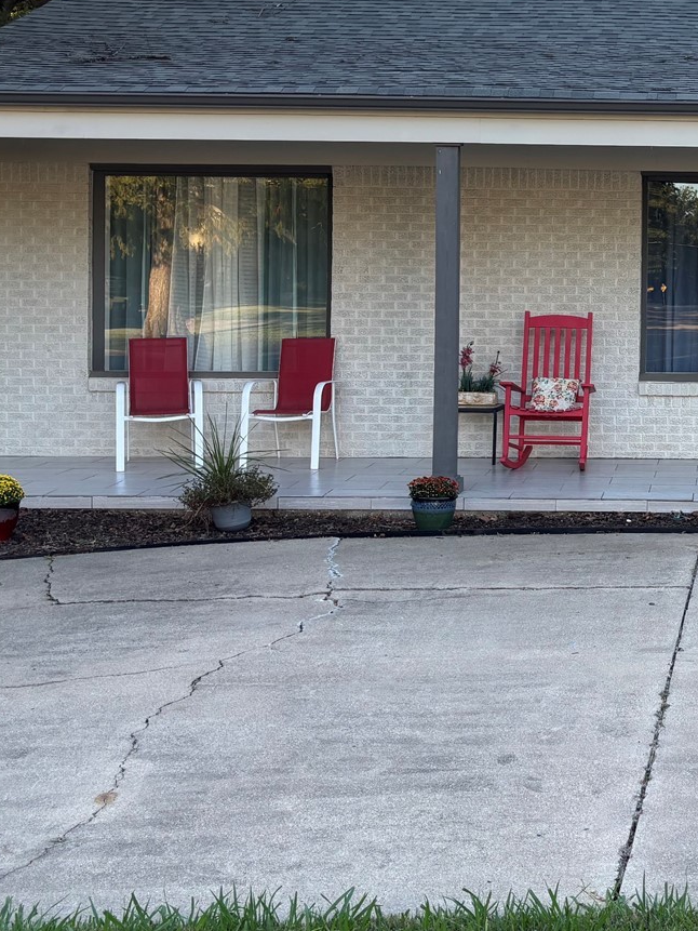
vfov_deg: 32.8
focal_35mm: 58
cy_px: 278
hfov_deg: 23.7
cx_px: 766
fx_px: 1559
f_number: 1.6
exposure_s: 1/331
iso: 50
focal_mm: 5.96
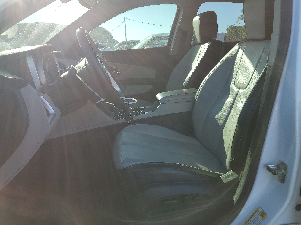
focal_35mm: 26
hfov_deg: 67.3
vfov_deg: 53.1
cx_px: 150
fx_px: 226
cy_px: 112
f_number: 1.5
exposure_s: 1/1111
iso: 50
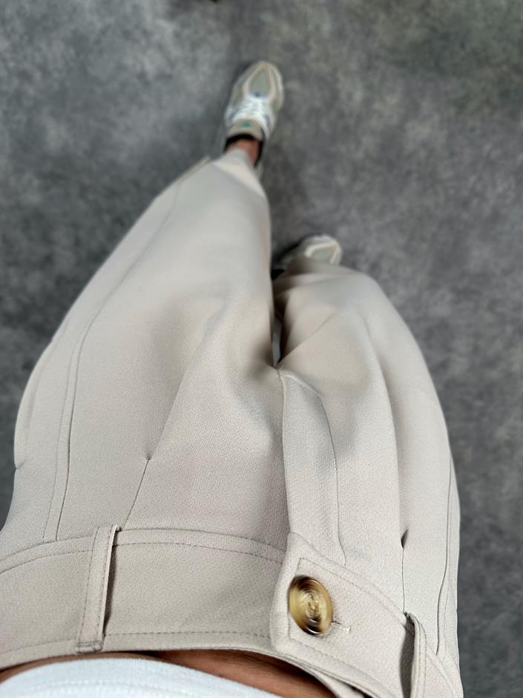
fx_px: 483
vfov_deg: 71.6
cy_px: 349
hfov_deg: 56.8
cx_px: 262
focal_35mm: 24
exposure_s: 1/121
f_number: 1.78
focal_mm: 6.86
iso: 64
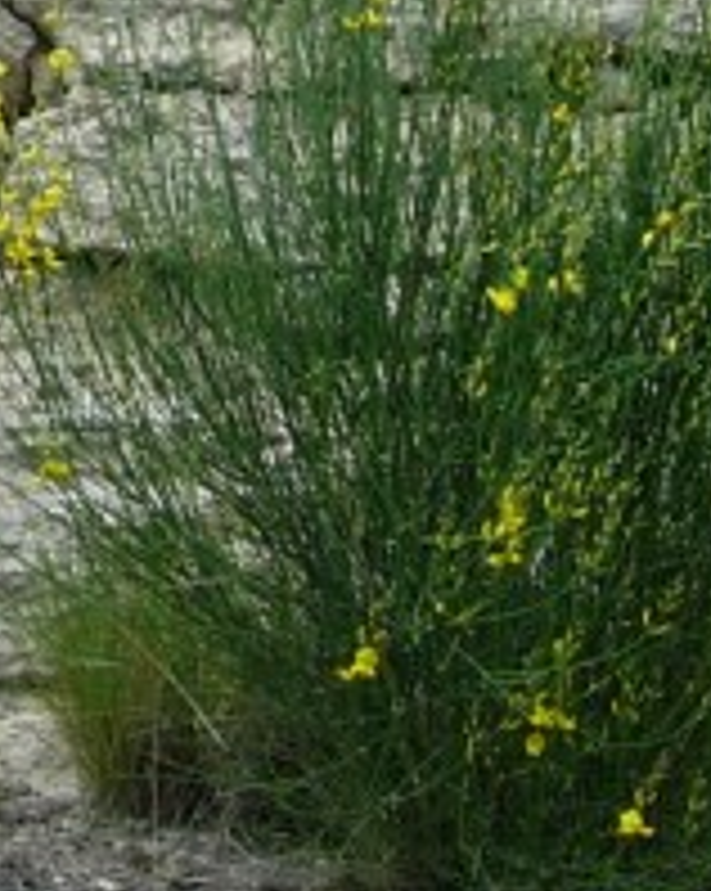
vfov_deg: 12.5
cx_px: -446
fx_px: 3952
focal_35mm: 150
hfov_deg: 9.9
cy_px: -202
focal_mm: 7.8
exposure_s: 1/627
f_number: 2.8
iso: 64
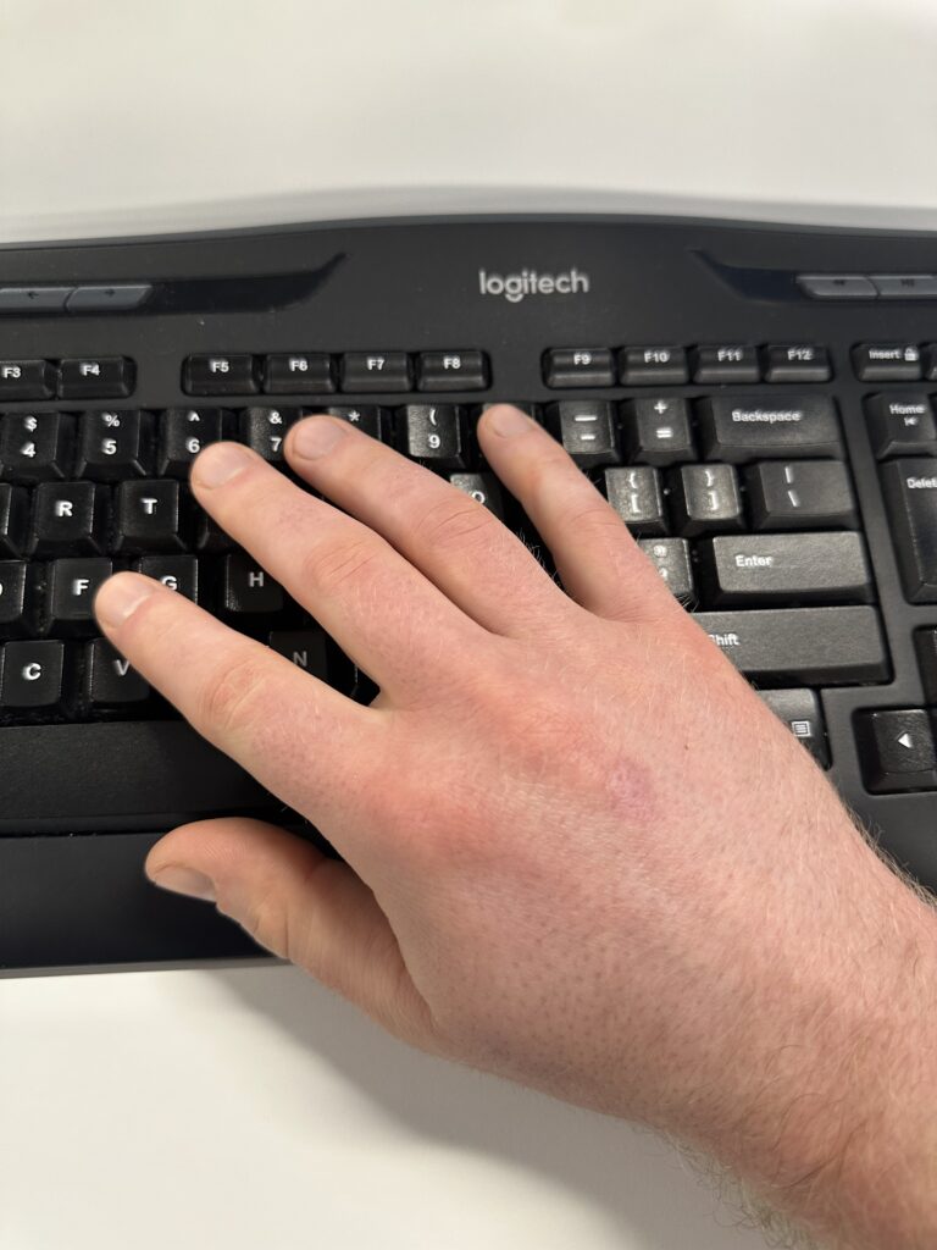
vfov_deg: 71.6
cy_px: 625
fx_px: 866
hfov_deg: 56.8
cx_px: 468
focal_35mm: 24
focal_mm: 6.86
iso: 250
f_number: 1.78
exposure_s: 1/60
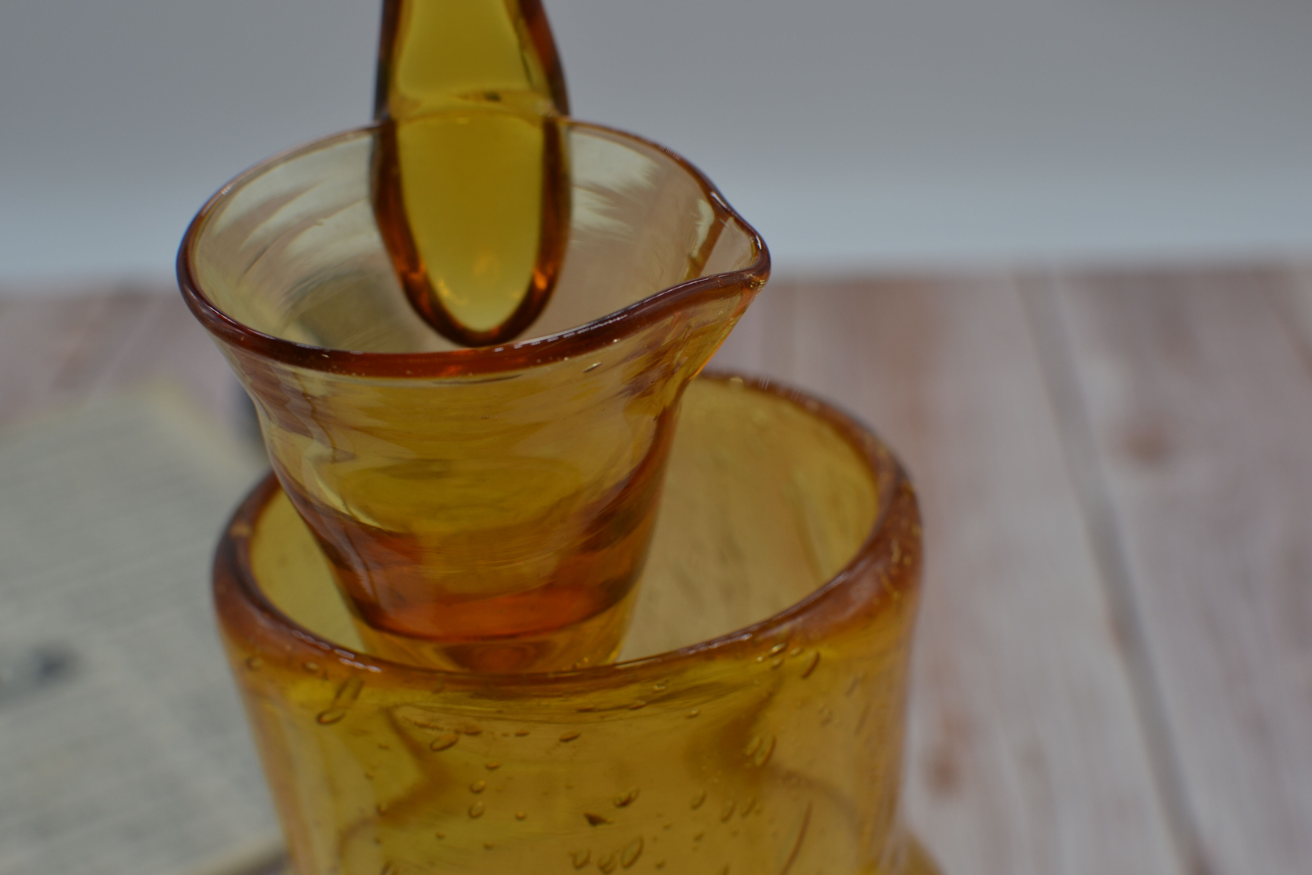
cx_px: 656
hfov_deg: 37.9
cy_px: 438
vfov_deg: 25.8
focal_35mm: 52
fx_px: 1913
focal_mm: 35
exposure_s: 1/125
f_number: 5.6
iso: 110
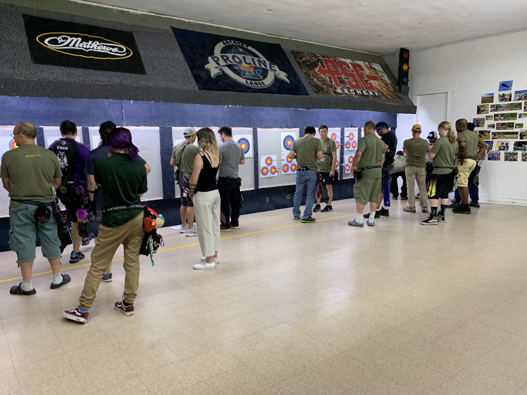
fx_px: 396
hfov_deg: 67.3
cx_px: 264
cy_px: 198
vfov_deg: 53.1
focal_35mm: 26
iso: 100
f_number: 1.8
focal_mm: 4.25
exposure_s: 1/60
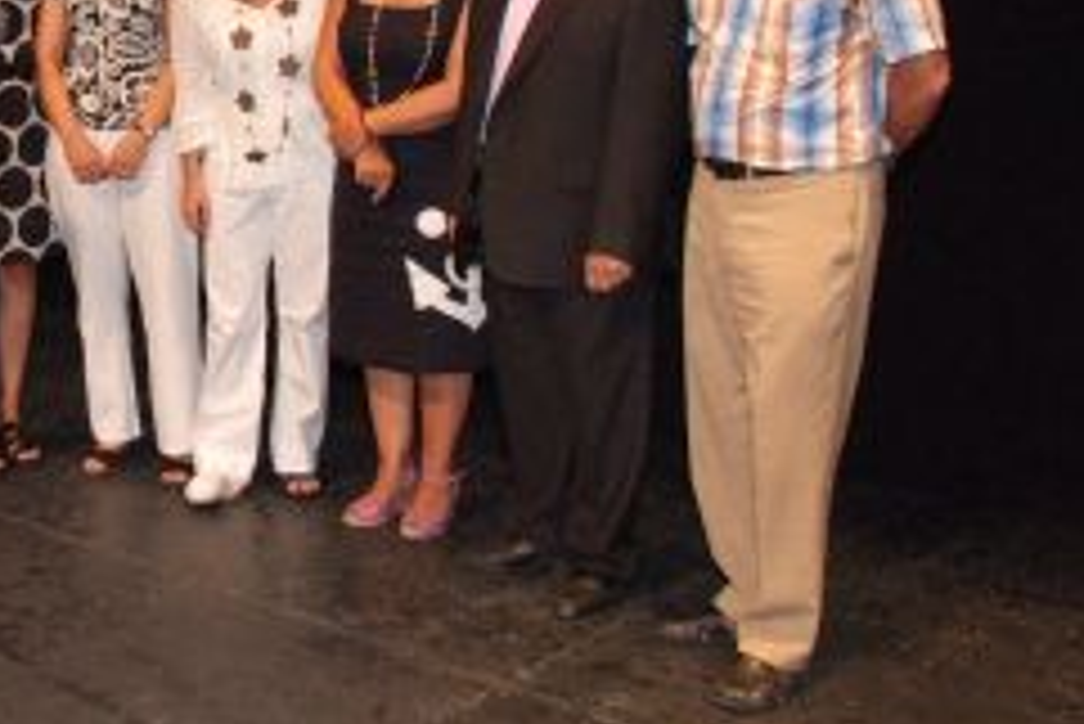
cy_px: 148
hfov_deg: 33.6
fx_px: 1687
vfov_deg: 23.9
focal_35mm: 56
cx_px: 94
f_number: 8
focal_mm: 20
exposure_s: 1/60
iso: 1600
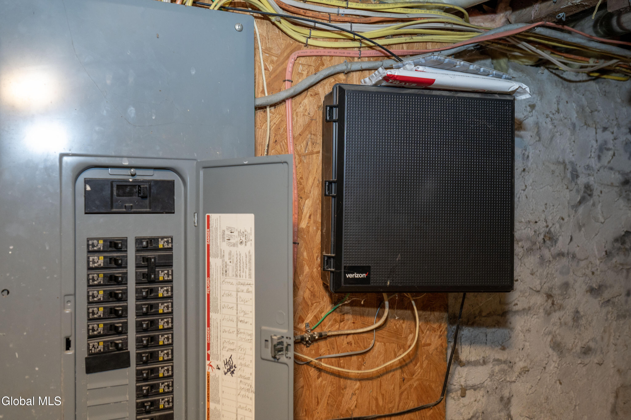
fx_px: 525
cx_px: 316
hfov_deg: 62.0
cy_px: 210
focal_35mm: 30
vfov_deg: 43.6
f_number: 4
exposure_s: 1/45
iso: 1600
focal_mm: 30
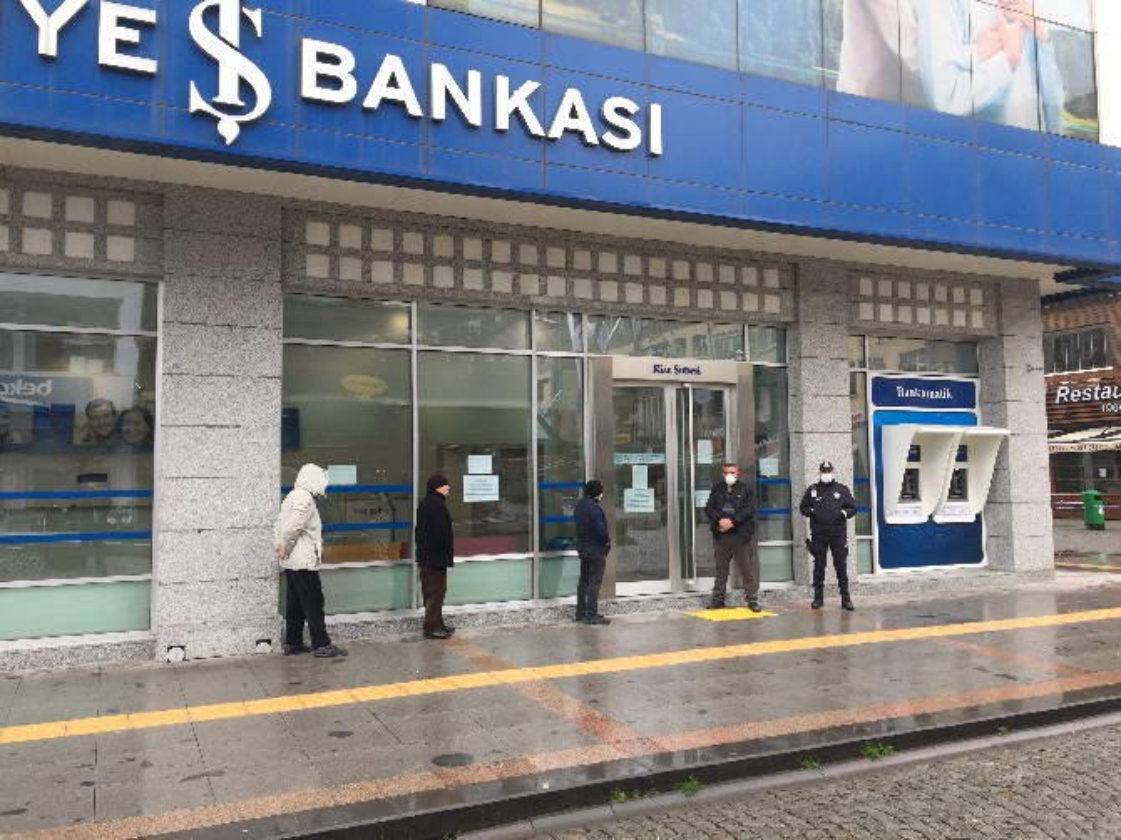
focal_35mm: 29
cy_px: 420
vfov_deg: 48.2
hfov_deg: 61.7
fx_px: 939
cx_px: 560
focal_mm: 4.15
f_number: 2.2
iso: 32
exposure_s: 1/100
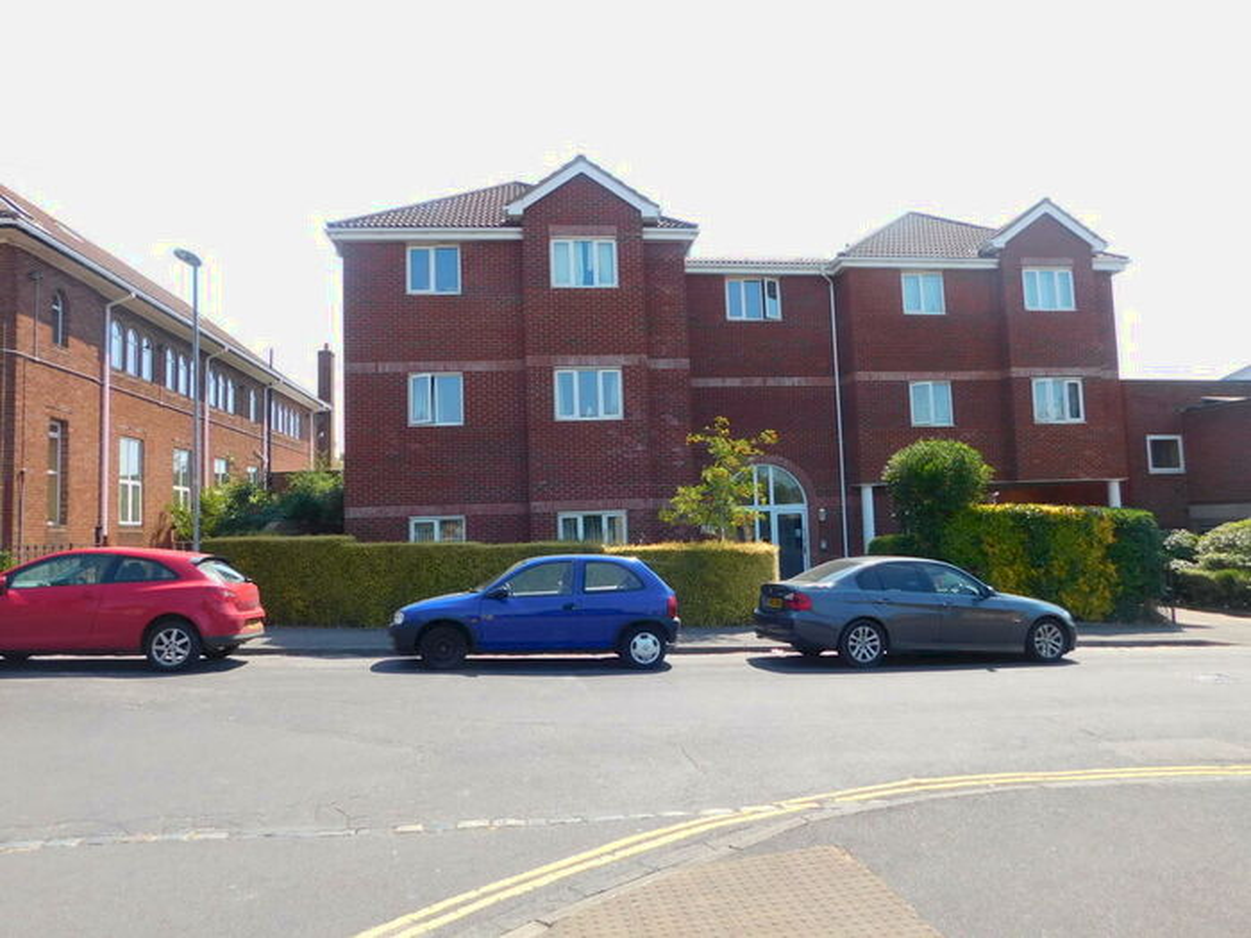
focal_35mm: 23
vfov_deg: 58.9
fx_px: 831
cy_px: 469
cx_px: 626
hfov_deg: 73.9
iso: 125
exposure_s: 1/800
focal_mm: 4
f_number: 3
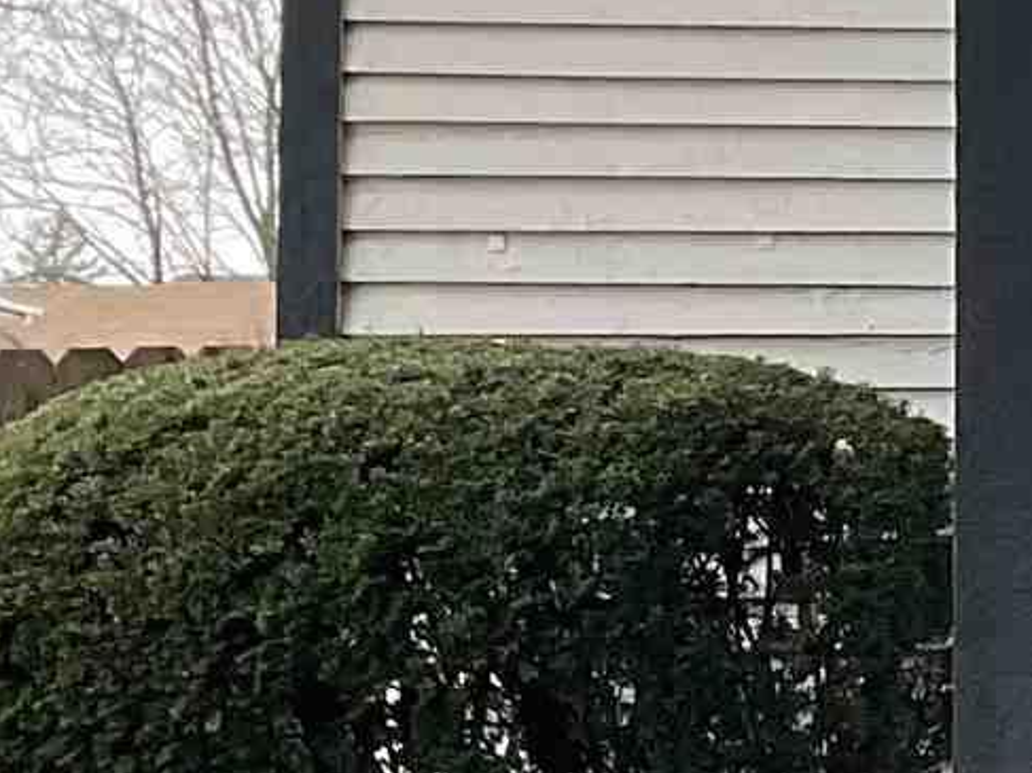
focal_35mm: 183
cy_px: 417
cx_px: 2556
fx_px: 5454
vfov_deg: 8.1
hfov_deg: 9.5
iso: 32
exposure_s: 1/122
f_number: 1.8
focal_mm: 3
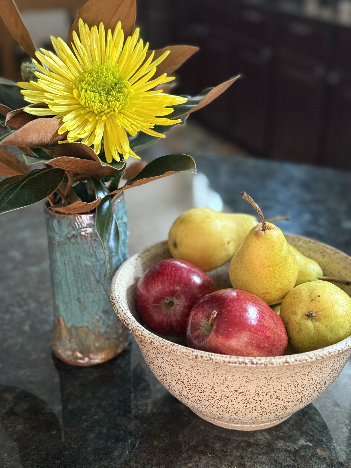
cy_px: 234
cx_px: 176
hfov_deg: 30.3
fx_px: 649
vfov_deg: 39.7
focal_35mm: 48
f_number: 1.78
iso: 500
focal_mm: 6.76
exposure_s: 1/40
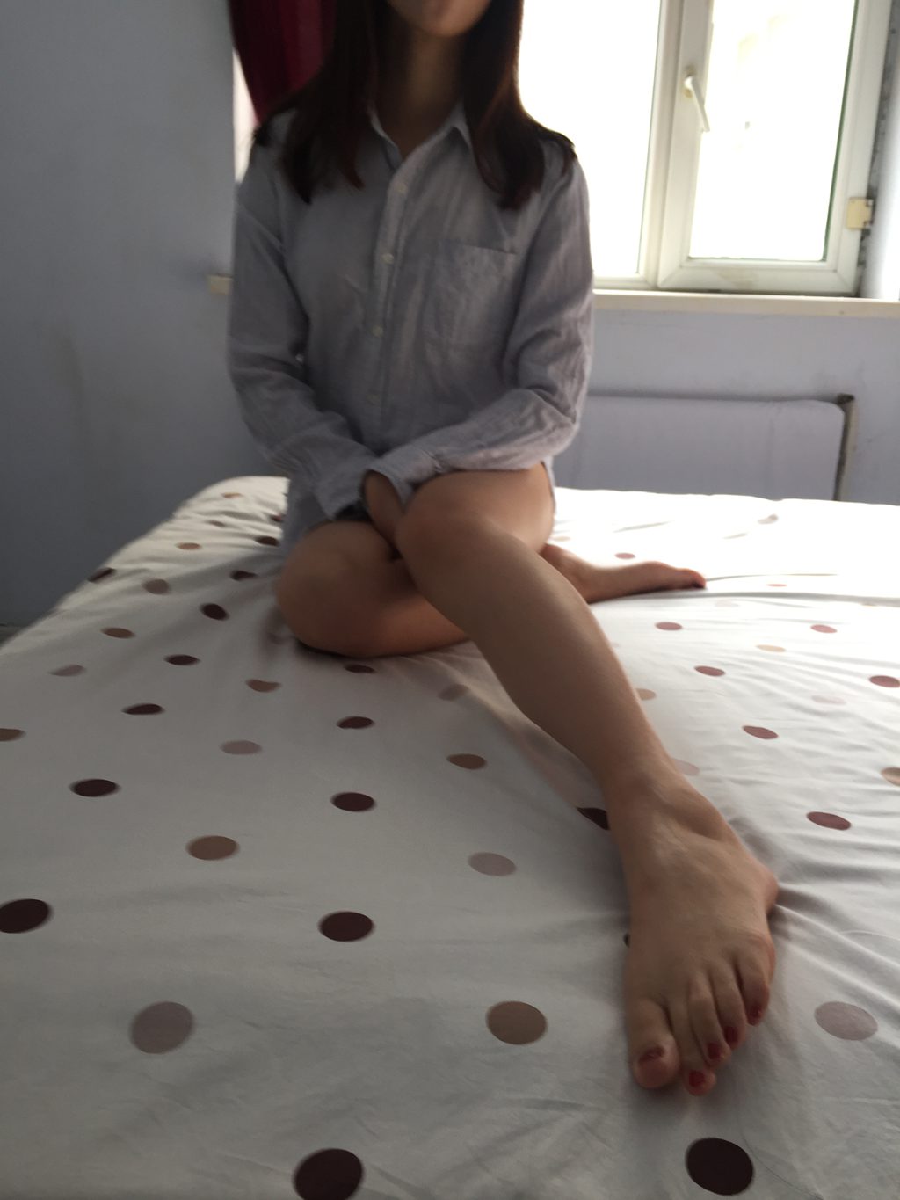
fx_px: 1005
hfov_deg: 48.2
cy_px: 600
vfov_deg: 61.7
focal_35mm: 29
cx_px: 450
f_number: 2.2
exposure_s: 1/50
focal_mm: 4.15
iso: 40
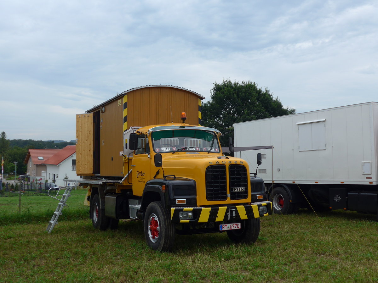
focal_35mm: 44
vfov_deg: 32.9
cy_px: 142
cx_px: 189
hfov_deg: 42.9
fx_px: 480
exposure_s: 1/800
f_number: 2.8
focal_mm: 9
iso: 80
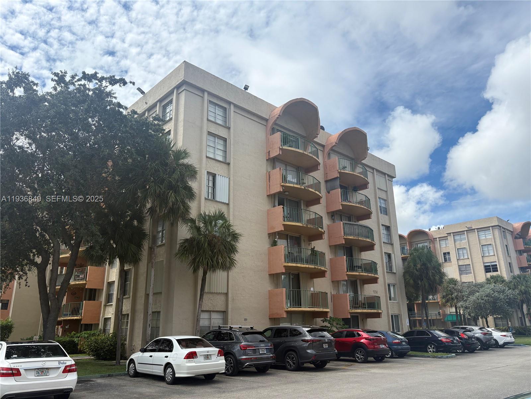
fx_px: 399
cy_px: 200
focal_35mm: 26
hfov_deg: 67.3
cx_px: 266
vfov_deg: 53.1
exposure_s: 1/5348
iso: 50
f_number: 1.6
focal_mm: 5.96
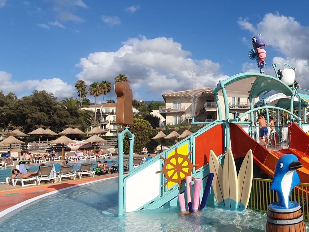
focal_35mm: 30
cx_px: 275
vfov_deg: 46.8
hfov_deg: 53.0
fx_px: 268
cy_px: 115
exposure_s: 1/1668
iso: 50
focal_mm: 1.8
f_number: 2.2
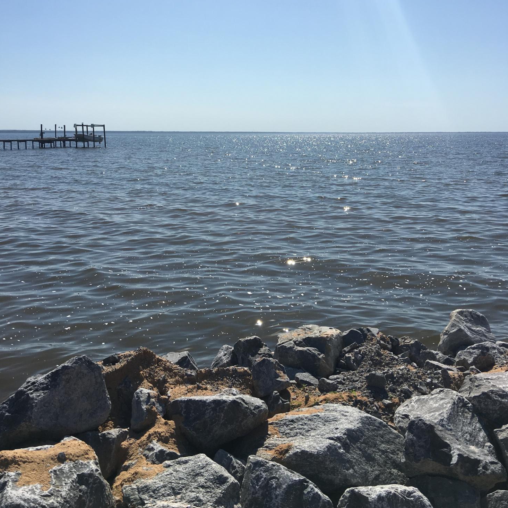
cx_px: 252
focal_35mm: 35
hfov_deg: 47.2
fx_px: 581
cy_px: 189
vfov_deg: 46.8
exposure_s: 1/3344
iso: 25
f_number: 2.2
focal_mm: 4.15
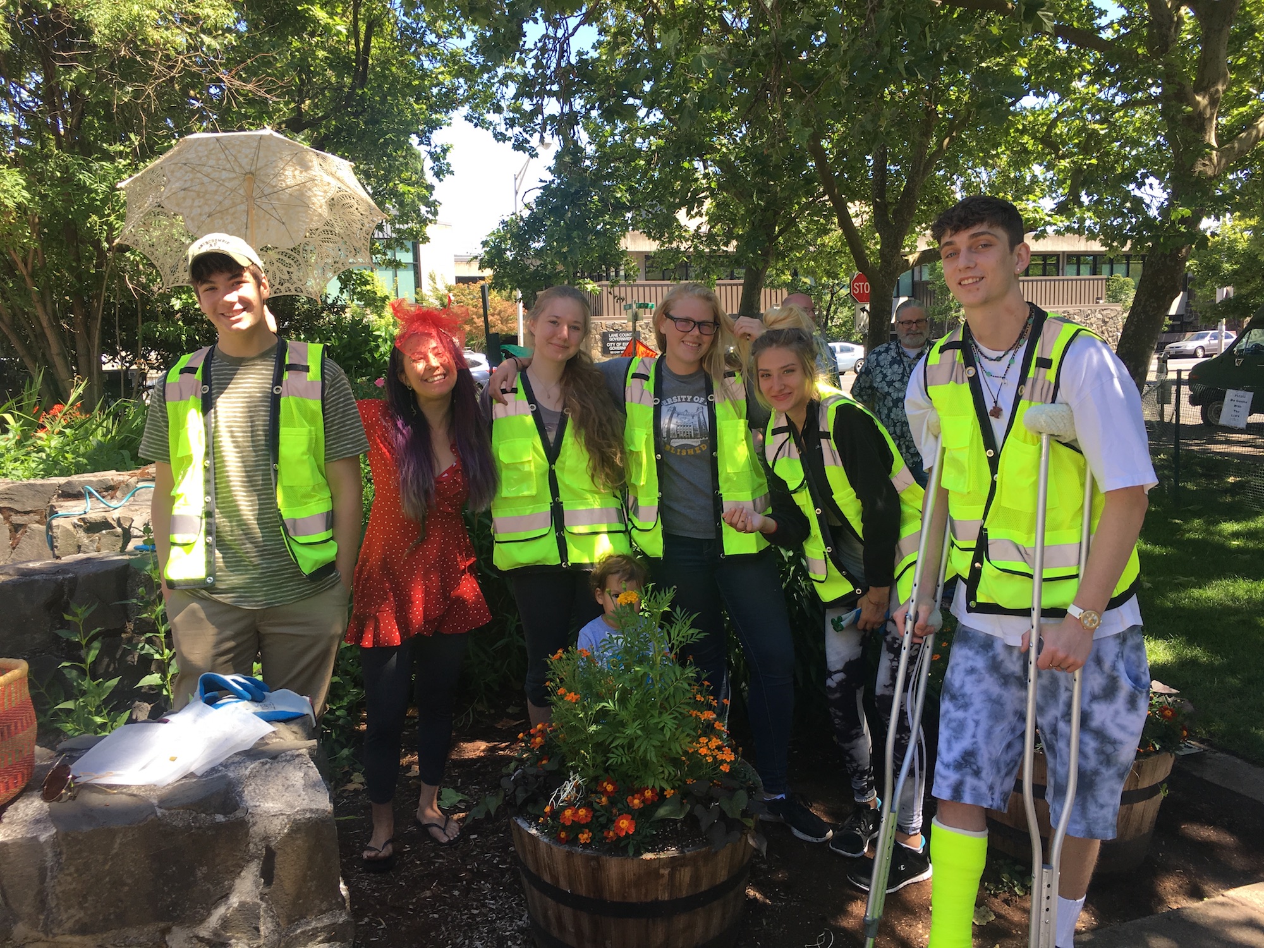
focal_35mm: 29
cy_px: 474
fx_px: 1059
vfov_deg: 48.2
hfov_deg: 61.7
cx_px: 632
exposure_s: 1/267
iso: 25
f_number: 2.2
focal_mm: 4.15
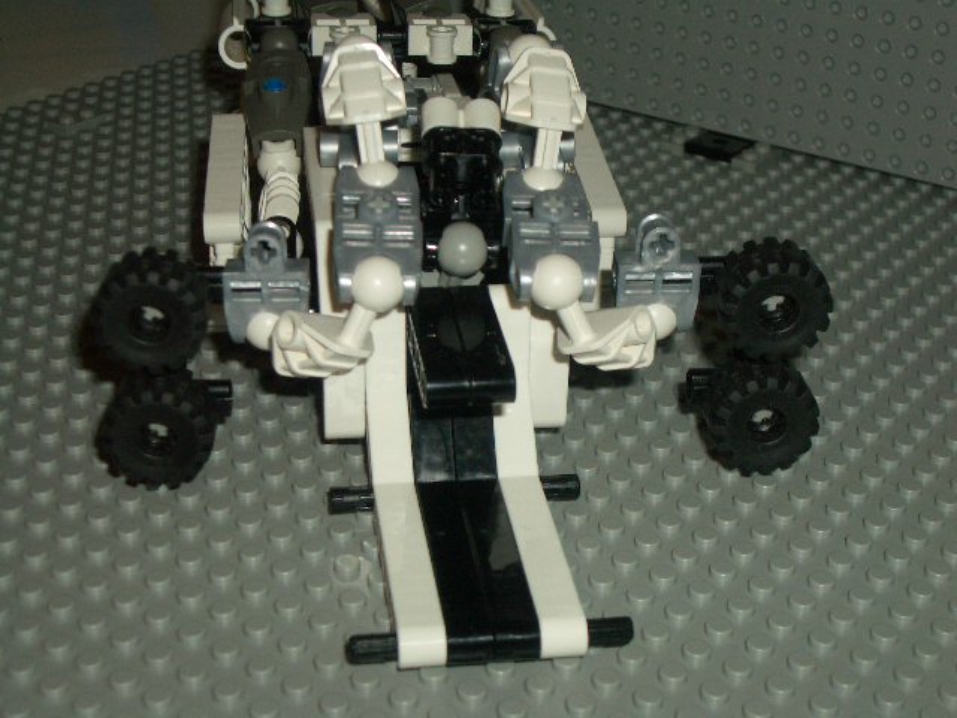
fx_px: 1714
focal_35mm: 62
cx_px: 478
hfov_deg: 31.2
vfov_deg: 23.7
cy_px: 359
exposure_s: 1/60
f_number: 3.5
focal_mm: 10.2
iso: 100
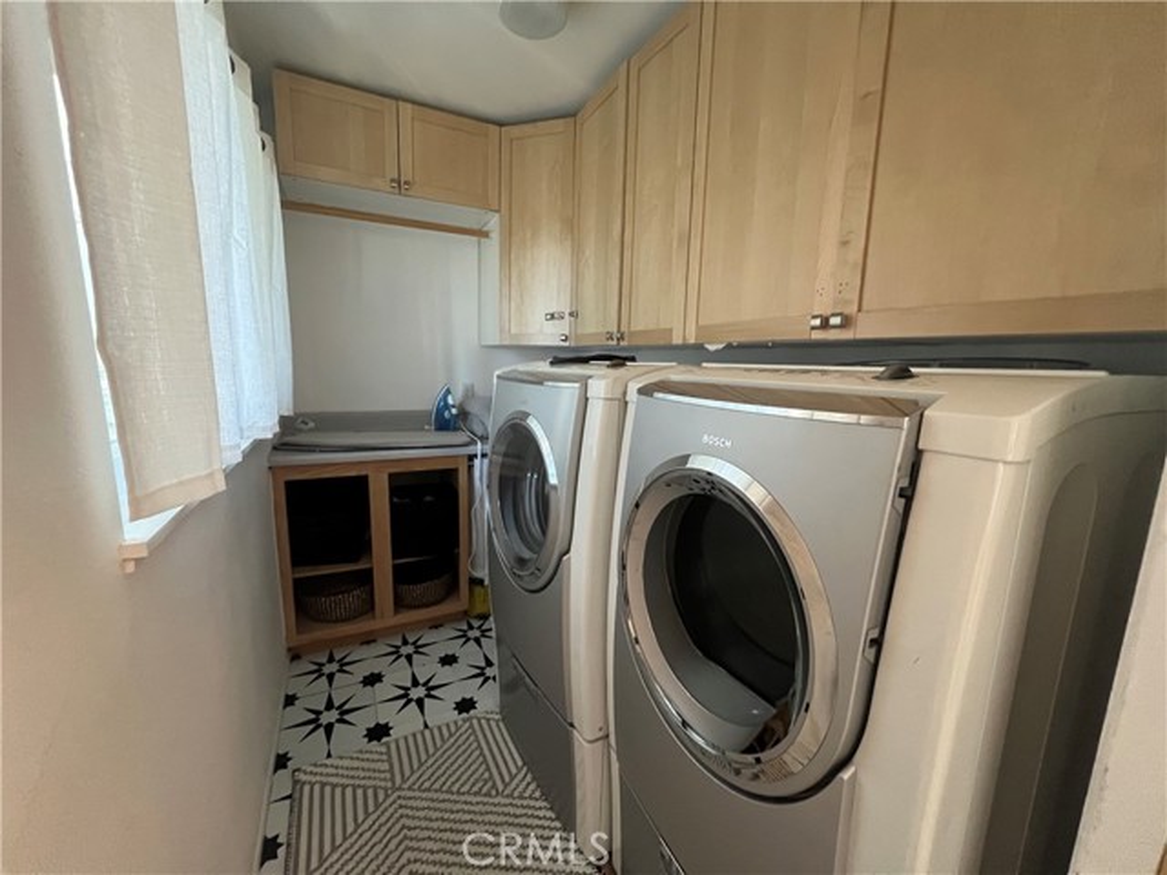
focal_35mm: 13
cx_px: 584
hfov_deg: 106.2
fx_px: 438
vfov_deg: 89.9
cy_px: 438
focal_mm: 1.57
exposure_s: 1/60
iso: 800
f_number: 1.8
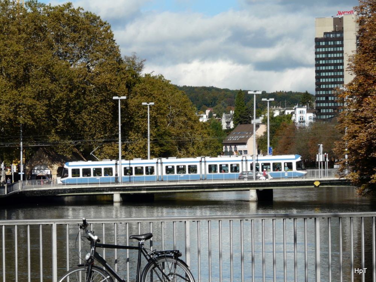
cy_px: 141
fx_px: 1423
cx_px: 188
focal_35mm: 131
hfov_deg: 15.1
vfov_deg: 11.3
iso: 100
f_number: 6.3
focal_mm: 21.6
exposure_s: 1/500
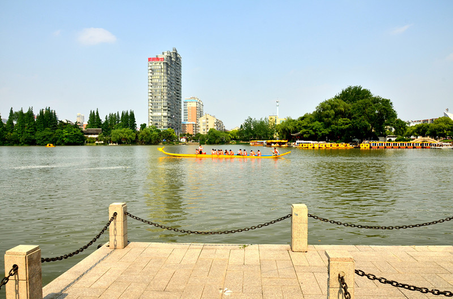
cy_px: 150
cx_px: 226
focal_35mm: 27
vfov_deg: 47.7
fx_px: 339
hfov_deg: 67.5
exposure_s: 1/320
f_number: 9
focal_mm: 18
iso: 100
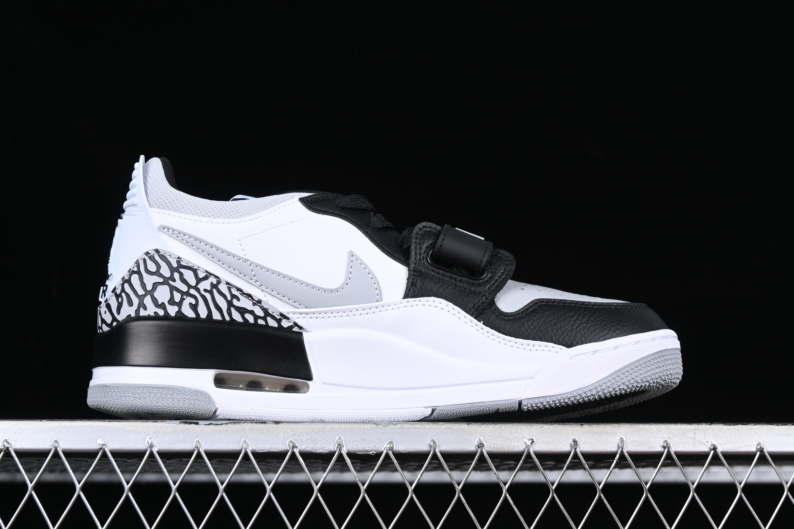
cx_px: 397
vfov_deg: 18.2
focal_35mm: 75
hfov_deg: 27.0
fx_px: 1654
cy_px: 264
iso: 160
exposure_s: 1/80
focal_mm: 50
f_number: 8
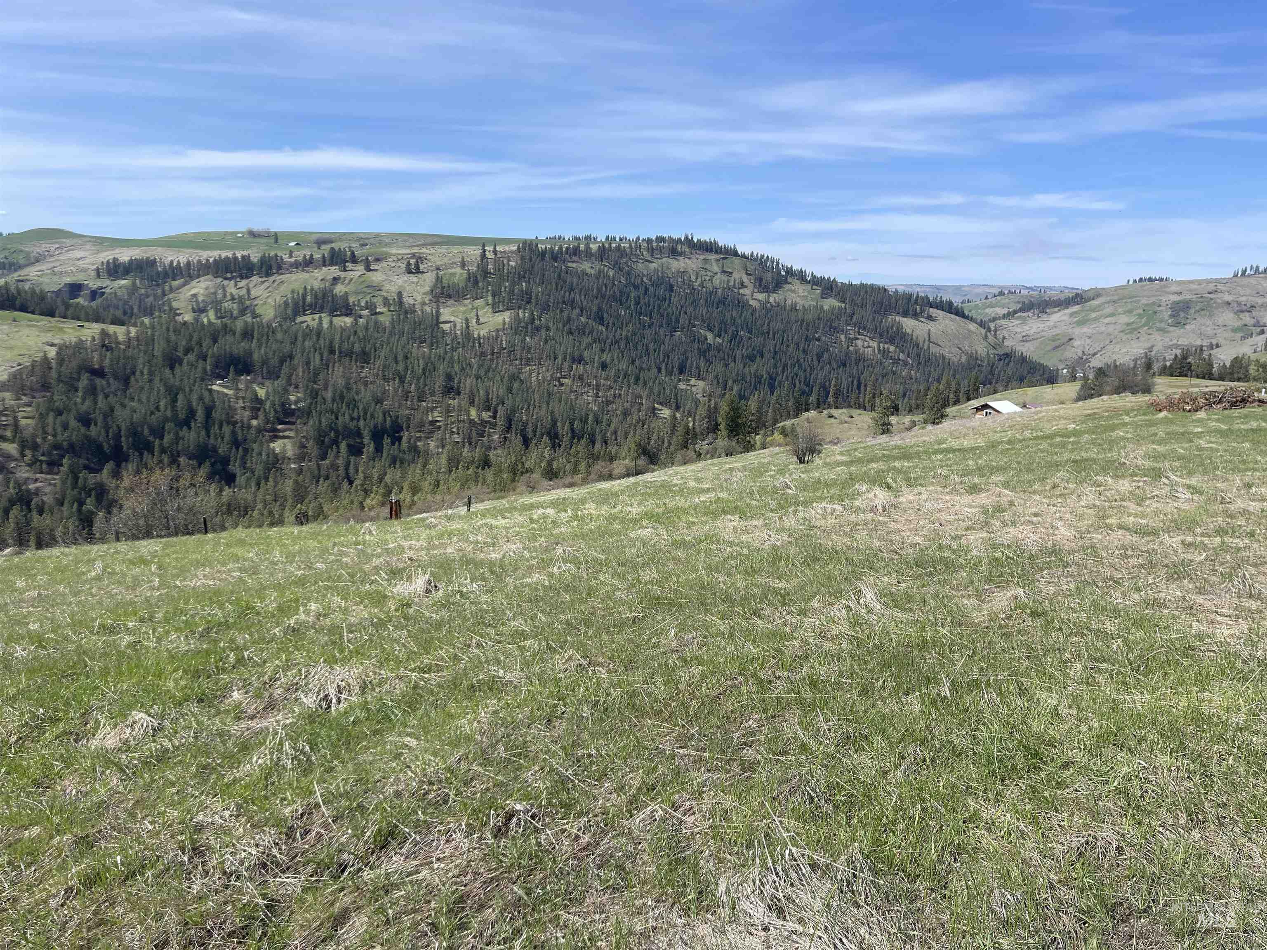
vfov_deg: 53.1
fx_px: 952
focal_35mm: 26
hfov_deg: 67.3
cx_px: 634
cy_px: 475
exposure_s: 1/3086
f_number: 1.6
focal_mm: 5.1
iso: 32
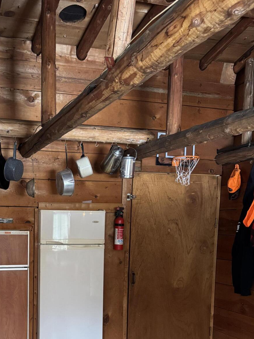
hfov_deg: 33.7
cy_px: 260
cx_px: 38
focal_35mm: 41
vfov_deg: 44.1
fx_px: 401
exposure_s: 1/60
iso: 800
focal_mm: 6.76
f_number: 1.78
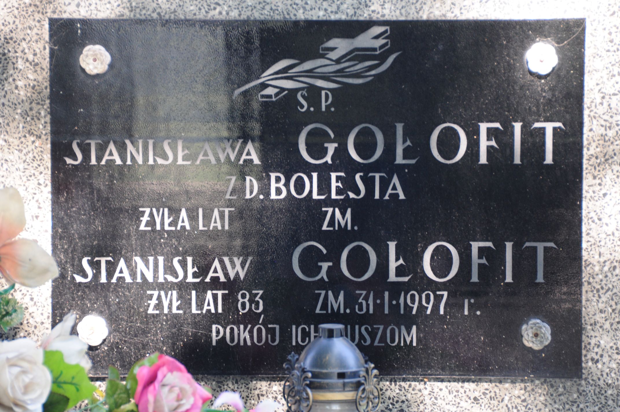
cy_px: 206
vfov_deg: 7.0
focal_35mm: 195
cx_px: 310
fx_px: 3354
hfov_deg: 10.6
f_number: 7.1
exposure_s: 1/40
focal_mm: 130
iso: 360
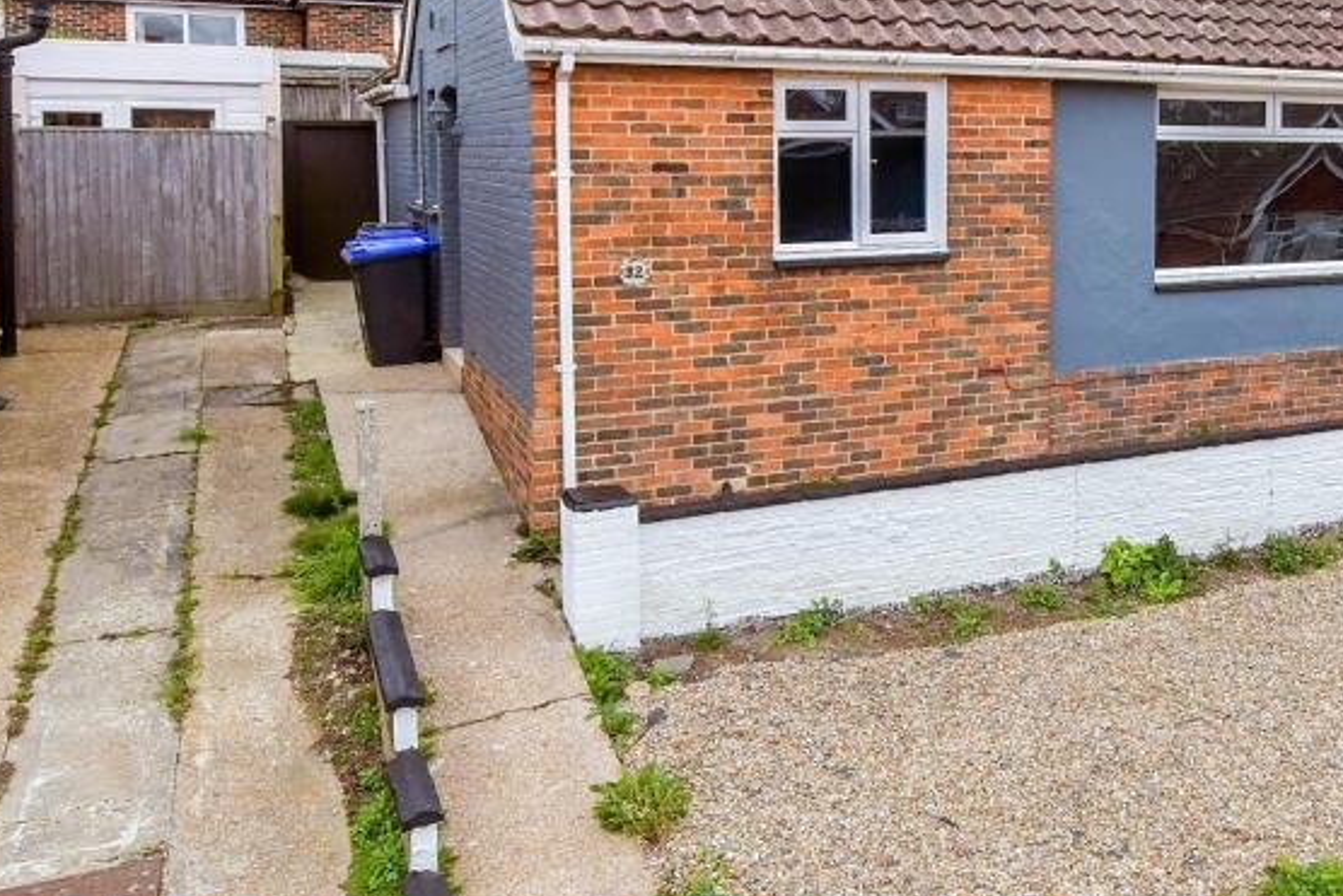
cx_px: 1123
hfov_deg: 50.3
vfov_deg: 37.9
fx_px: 1306
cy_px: 443
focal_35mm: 35
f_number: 8
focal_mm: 13
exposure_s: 1/250
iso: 400
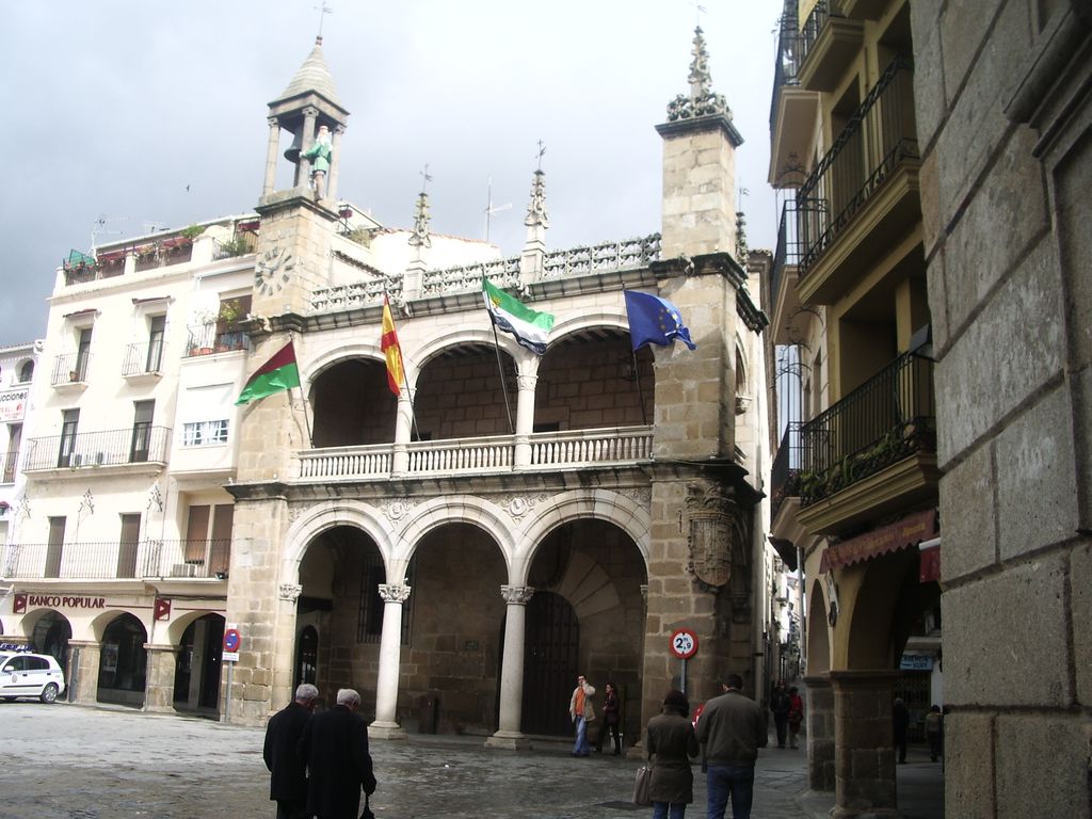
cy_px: 410
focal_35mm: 35
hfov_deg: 52.6
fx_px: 1104
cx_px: 546
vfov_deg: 40.7
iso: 50
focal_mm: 5.8
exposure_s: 1/320
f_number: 4.3
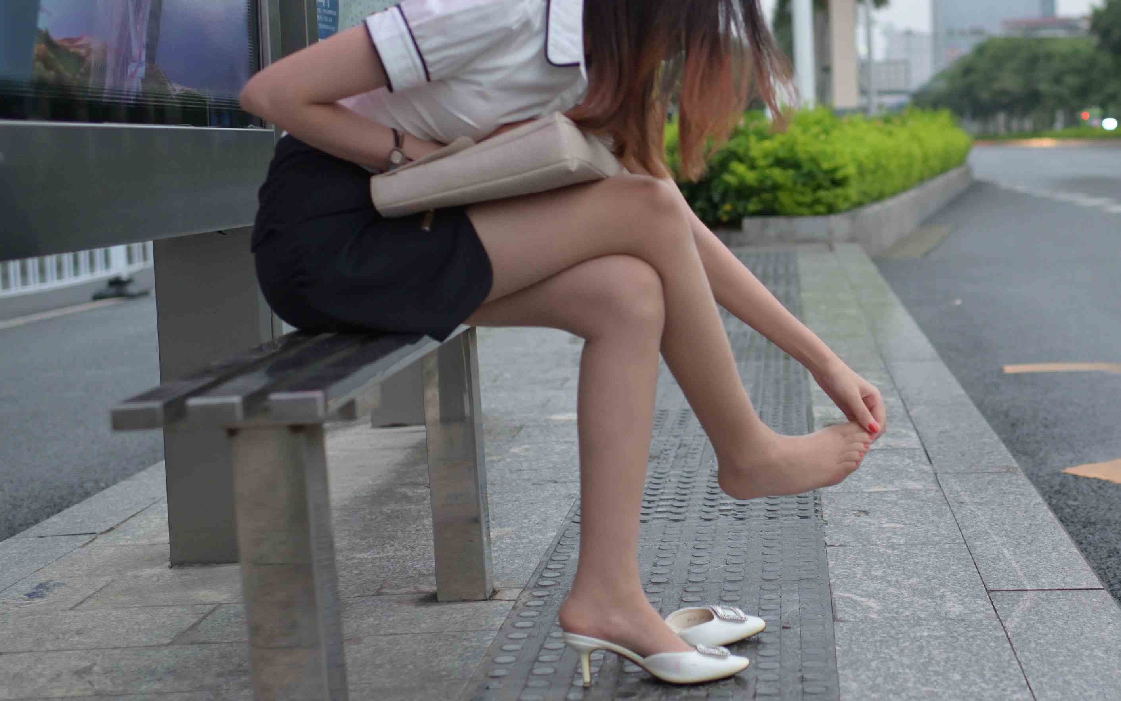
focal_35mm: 58
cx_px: 794
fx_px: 1772
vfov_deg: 22.3
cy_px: 250
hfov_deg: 34.6
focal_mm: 35
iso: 640
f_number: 2.2
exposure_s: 1/200
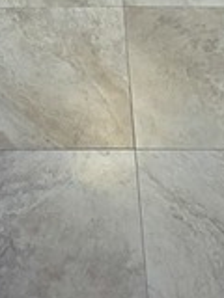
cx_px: 67
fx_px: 759
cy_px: -475
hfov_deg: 16.7
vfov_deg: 13.5
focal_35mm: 88
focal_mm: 2.2
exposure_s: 1/60
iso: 500
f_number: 1.9
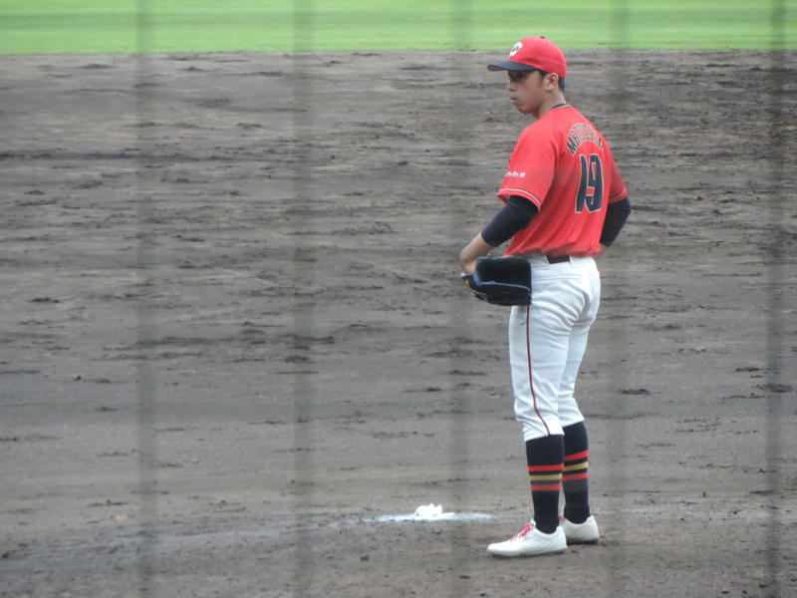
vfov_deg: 3.0
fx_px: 11512
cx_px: 398
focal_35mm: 500
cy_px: 299
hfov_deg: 4.0
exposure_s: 1/80
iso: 400
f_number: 4.9
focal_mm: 89.1
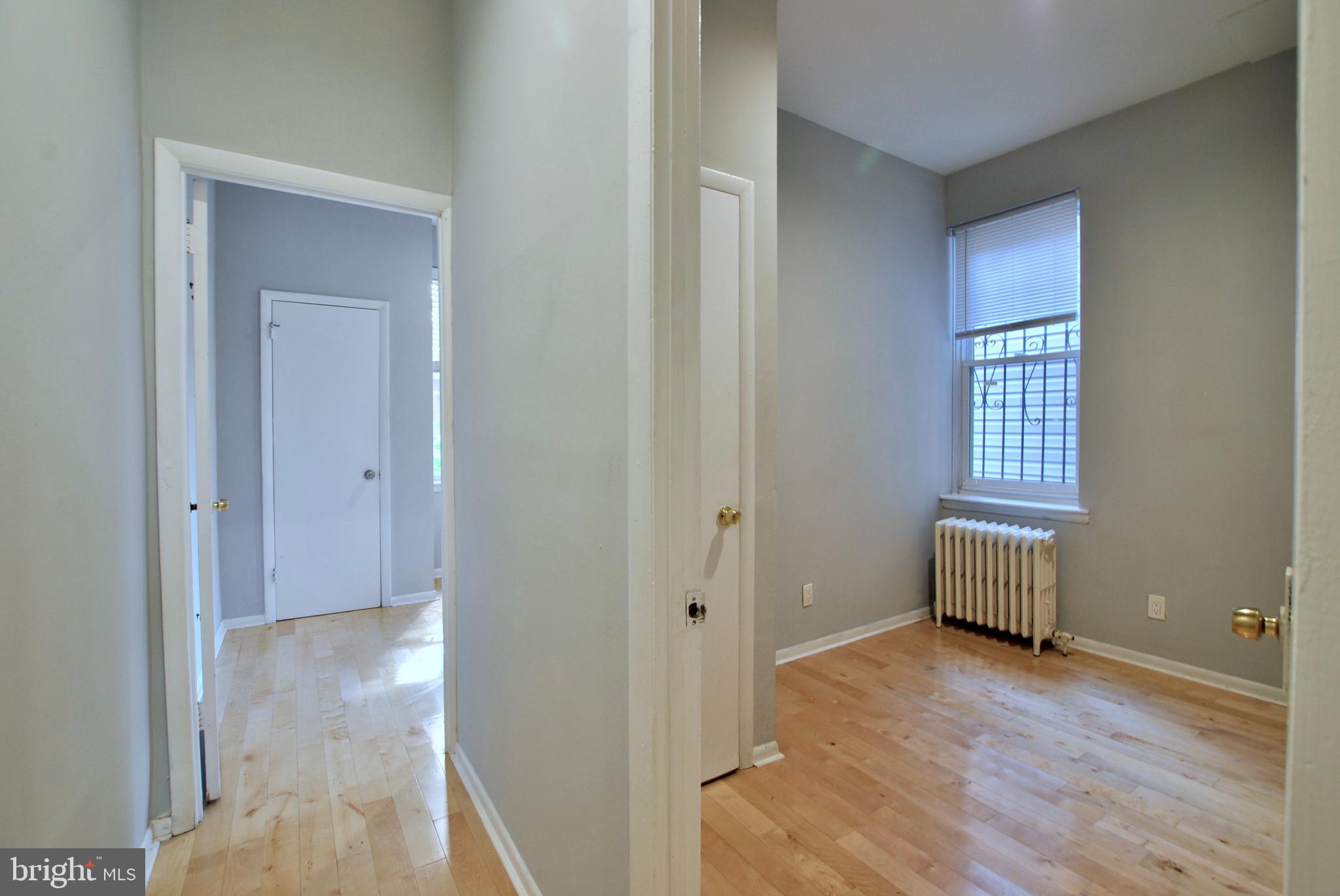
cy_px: 448
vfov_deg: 77.5
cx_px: 670
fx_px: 559
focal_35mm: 15
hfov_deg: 100.3
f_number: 6.3
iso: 100
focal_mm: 10
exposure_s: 1/2
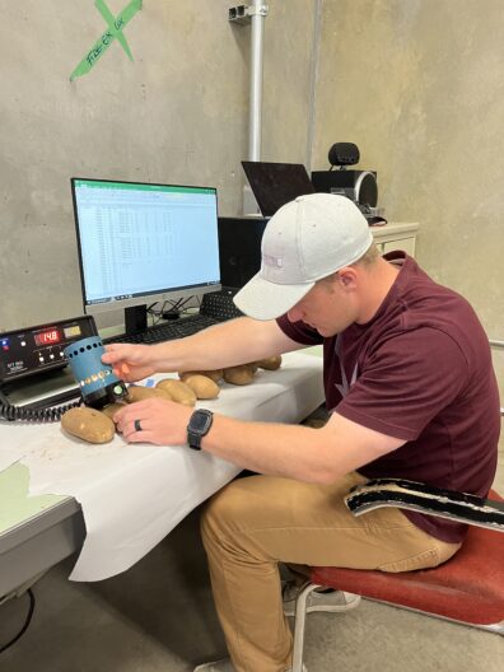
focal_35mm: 26
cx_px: 252
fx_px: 505
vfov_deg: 67.3
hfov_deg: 53.1
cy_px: 336
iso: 250
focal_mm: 5.1
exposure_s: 1/60
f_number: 1.6
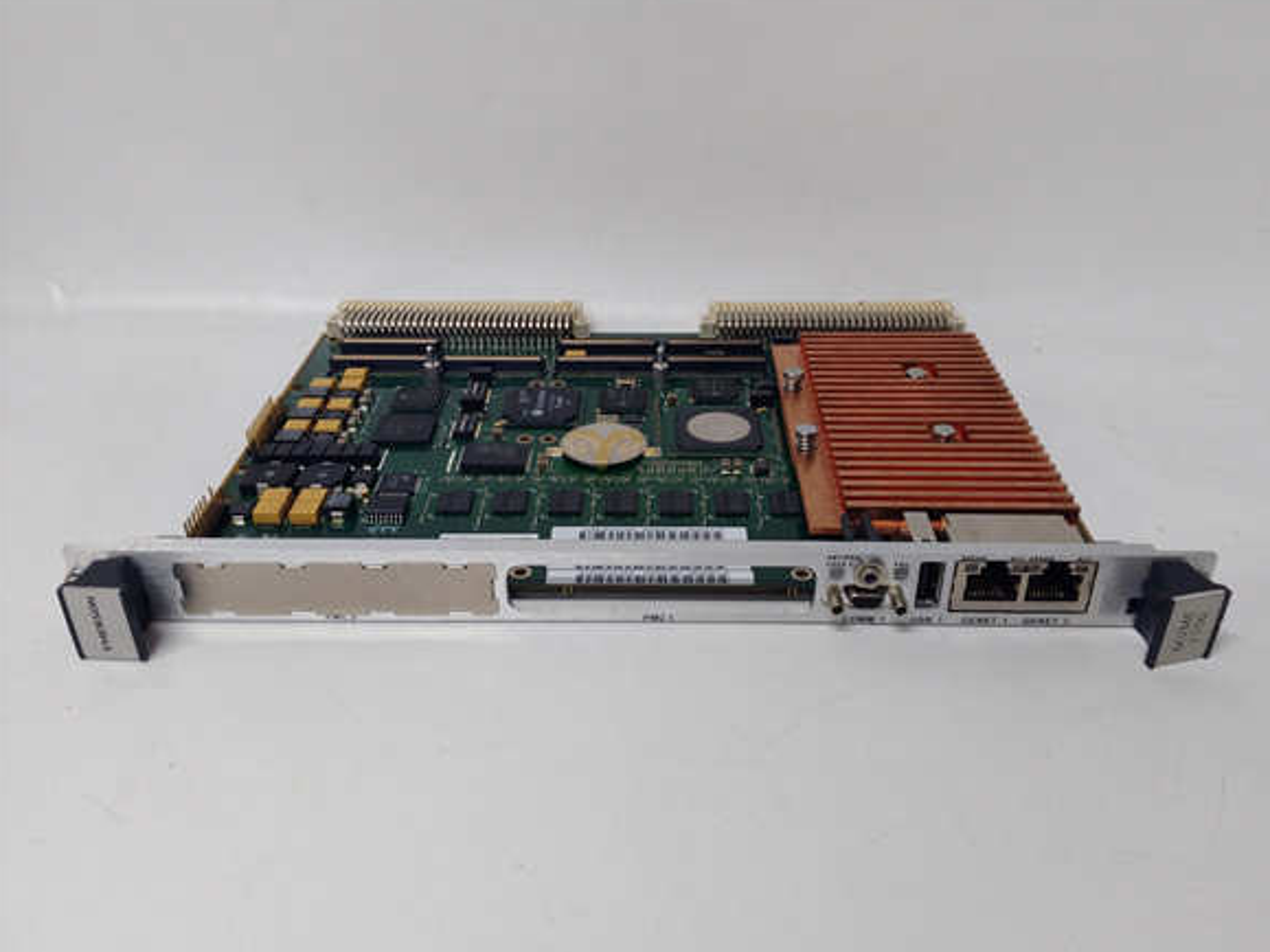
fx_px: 1027
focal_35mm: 28
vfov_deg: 49.7
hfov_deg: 63.4
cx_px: 651
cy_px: 480
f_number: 2
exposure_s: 1/33
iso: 172
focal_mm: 3.79
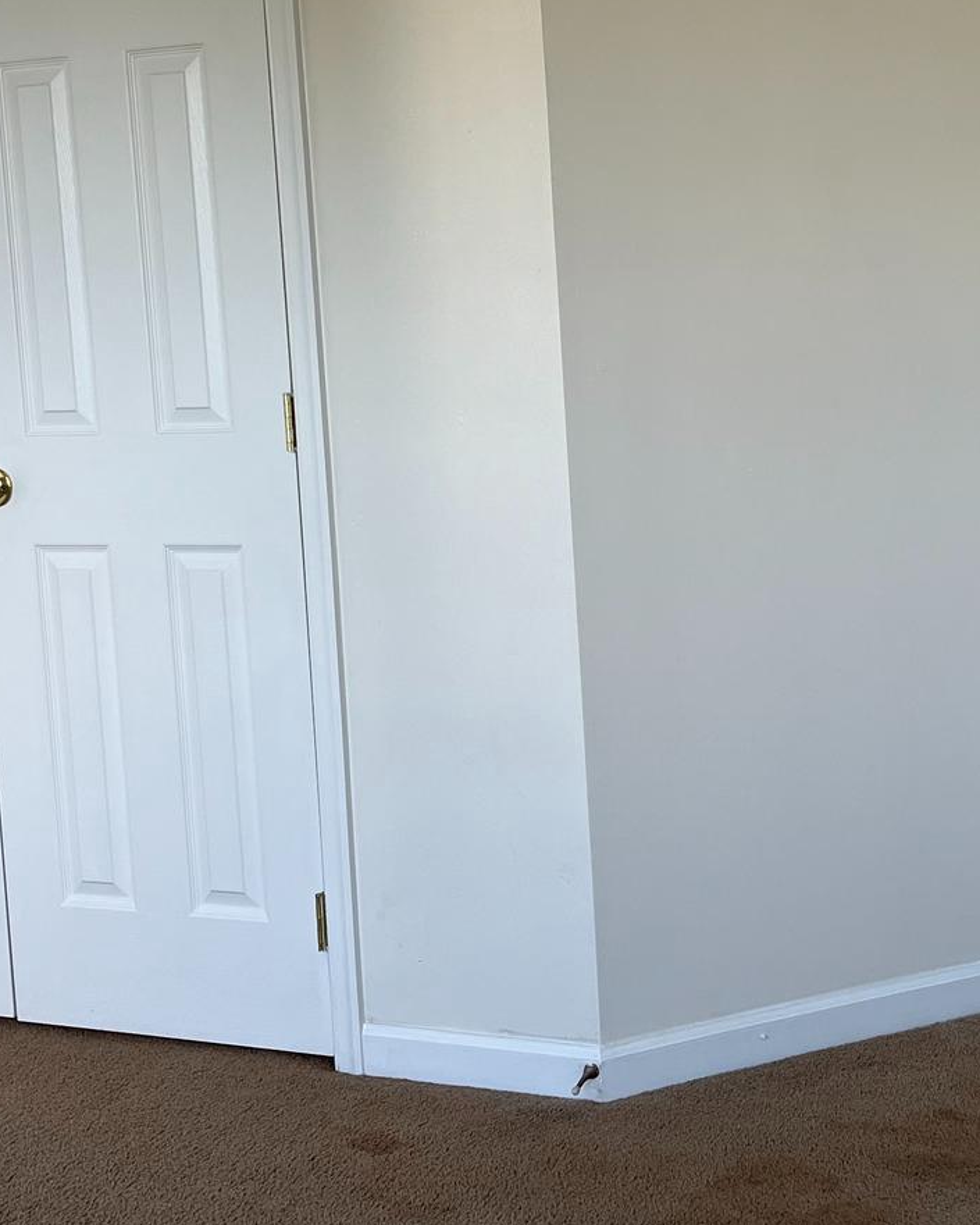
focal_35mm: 59
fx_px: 2139
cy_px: 431
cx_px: 474
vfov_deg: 31.8
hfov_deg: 25.8
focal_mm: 5.1
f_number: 1.6
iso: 40
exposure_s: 1/122
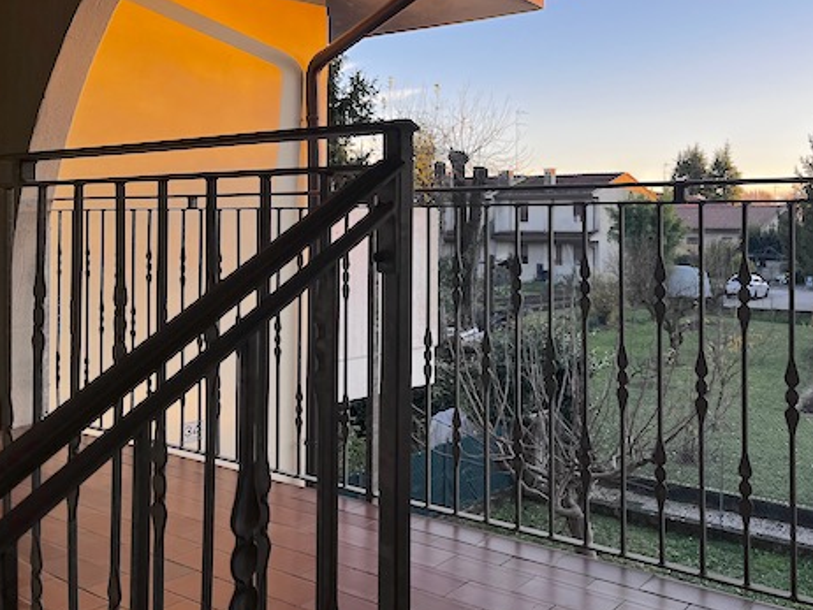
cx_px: 473
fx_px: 846
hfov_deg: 51.1
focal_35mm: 36
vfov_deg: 39.3
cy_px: 211
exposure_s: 1/598
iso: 50
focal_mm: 5.1
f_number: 1.6
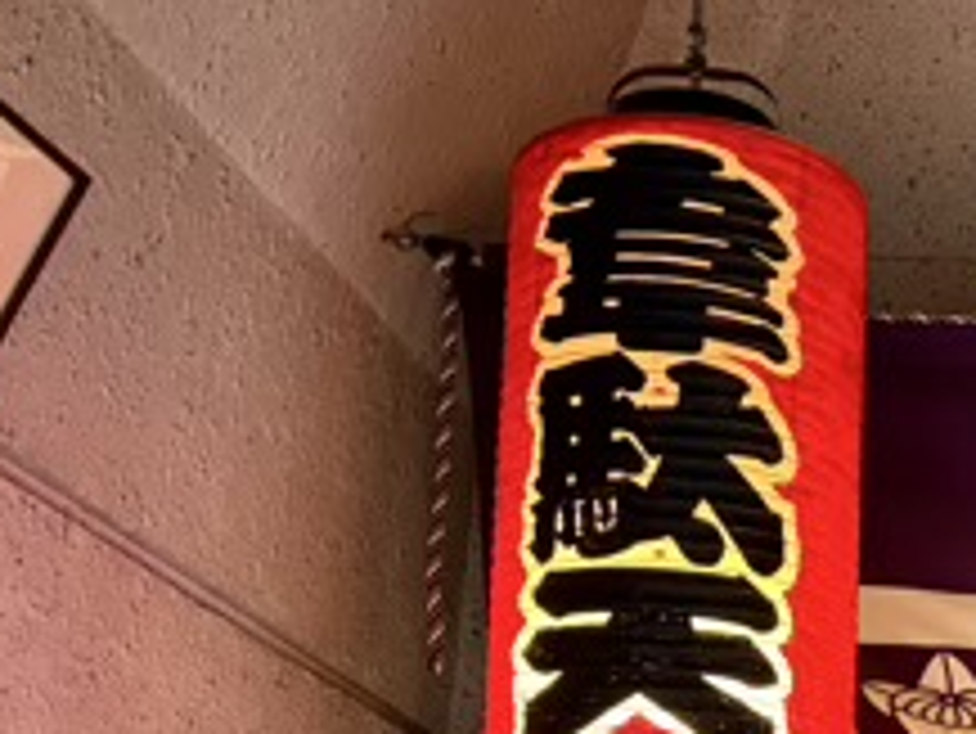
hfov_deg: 20.9
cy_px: 1029
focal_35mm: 84
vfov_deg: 16.4
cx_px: 1318
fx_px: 2370
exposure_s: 1/50
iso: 250
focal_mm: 5.96
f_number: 1.6
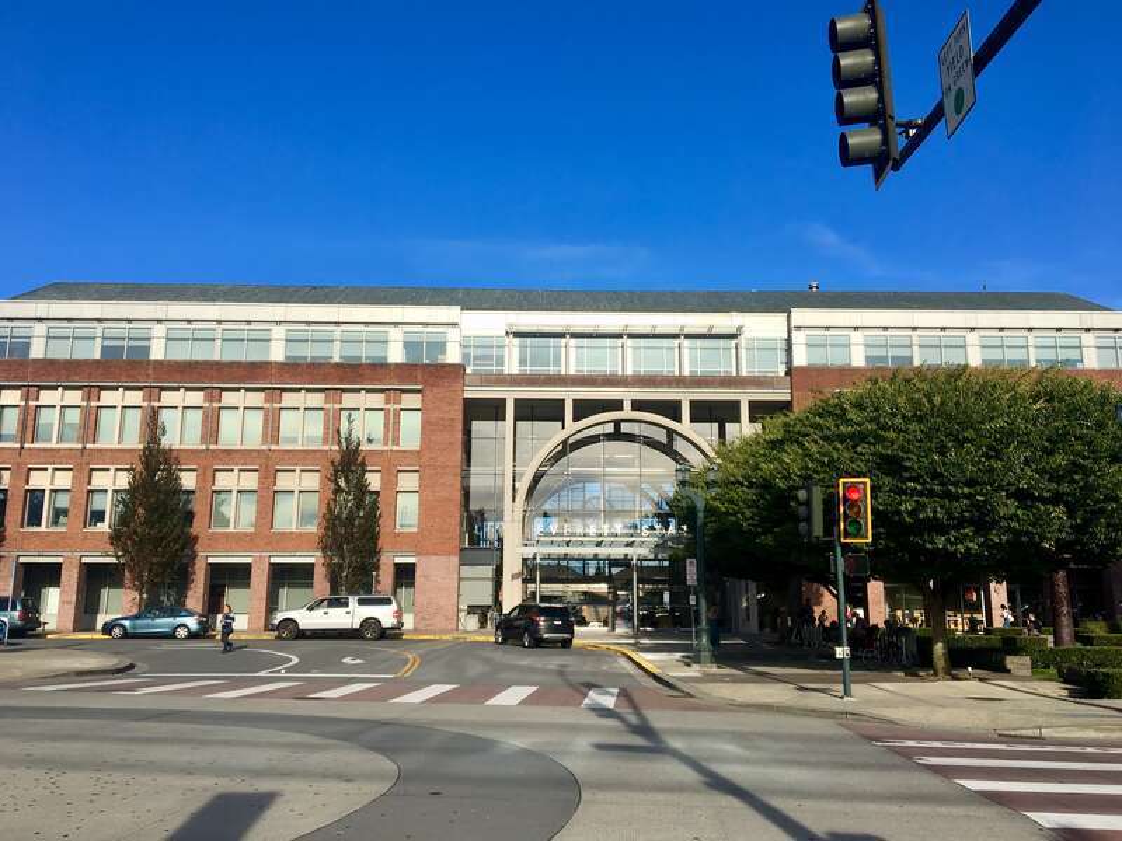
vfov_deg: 48.2
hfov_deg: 61.7
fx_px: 940
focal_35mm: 29
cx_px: 561
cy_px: 420
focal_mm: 4.15
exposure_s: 1/1748
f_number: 2.2
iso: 25
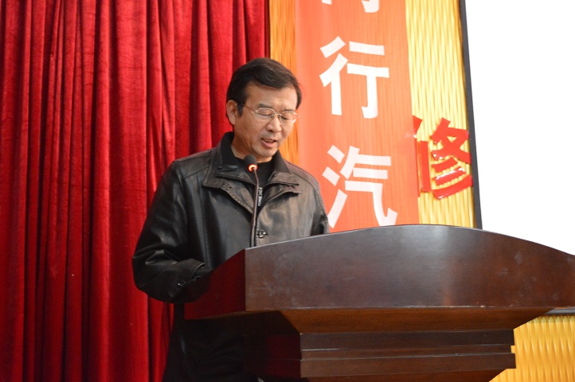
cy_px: 191
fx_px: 718
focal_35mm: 45
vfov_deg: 29.8
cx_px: 288
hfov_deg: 43.6
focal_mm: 30
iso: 3200
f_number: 4.5
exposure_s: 1/6
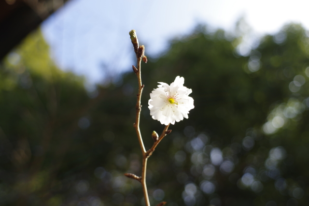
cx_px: 154
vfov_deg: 42.3
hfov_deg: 60.3
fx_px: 266
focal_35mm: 31
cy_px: 103
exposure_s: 1/400
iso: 200
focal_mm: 21
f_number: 3.5
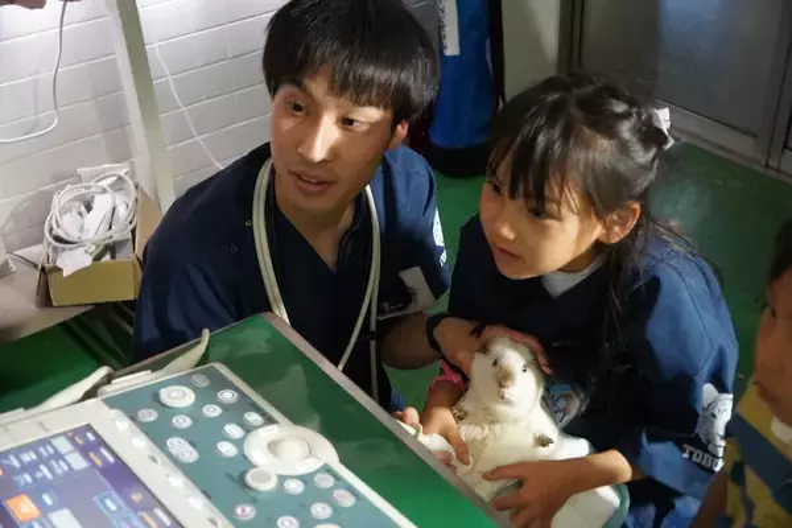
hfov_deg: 46.4
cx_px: 396
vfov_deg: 31.9
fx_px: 924
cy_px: 264
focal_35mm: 42
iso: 12800
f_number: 4
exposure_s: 1/25
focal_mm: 28
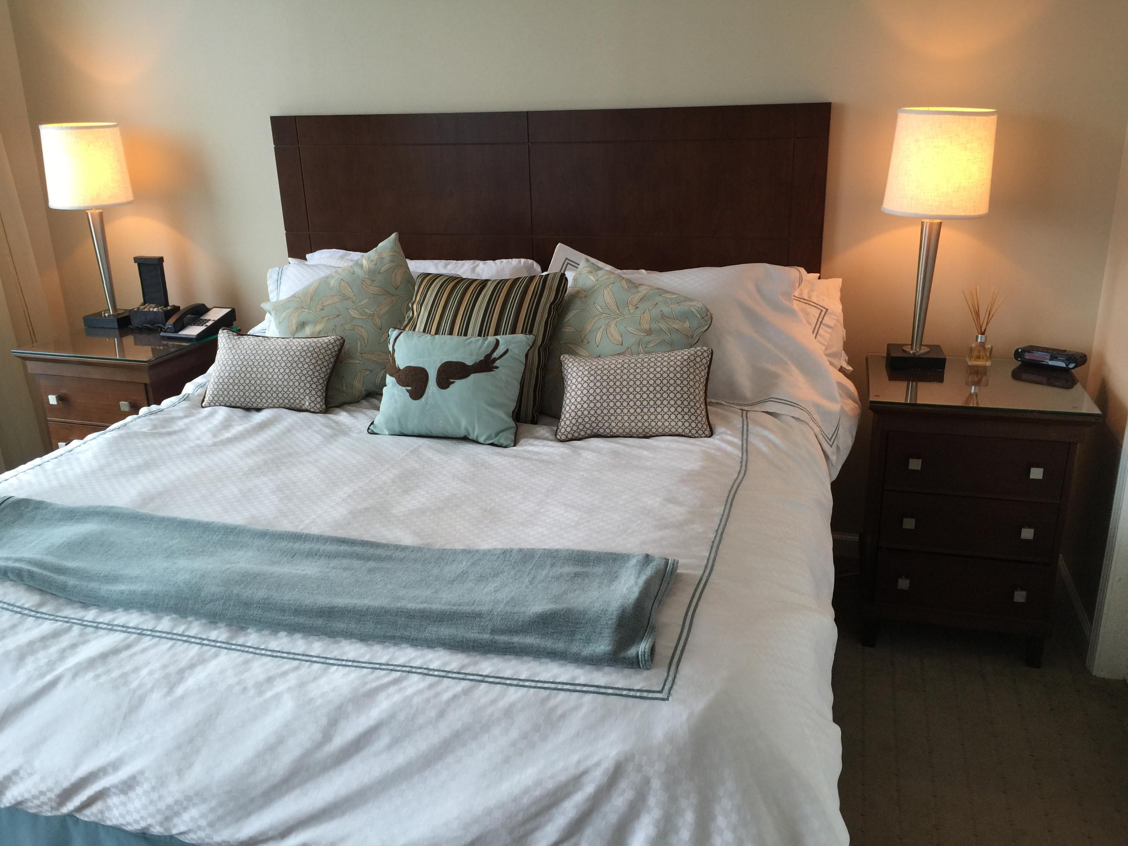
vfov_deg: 48.2
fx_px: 945
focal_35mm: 29
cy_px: 423
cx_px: 564
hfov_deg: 61.7
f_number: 2.2
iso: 32
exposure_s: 1/40
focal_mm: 4.15
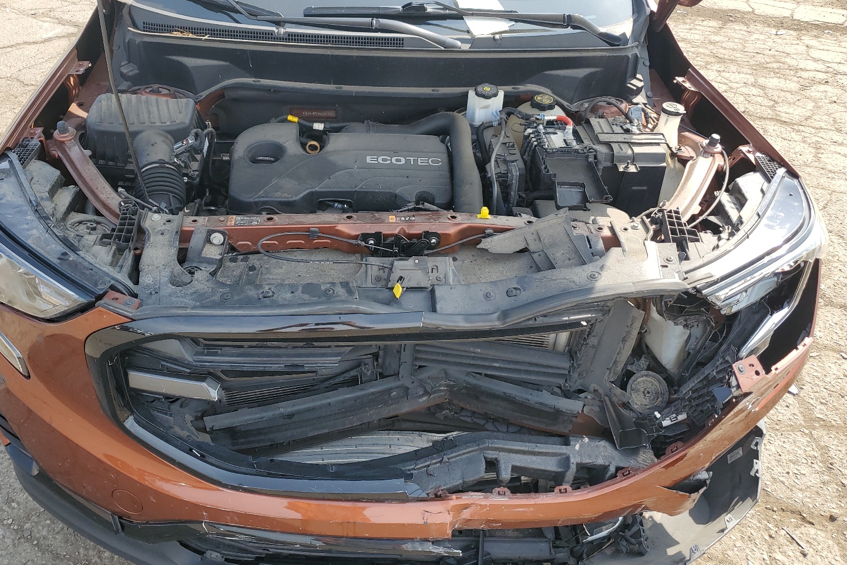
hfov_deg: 61.8
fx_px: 706
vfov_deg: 43.5
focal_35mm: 30
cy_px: 238
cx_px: 381
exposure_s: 1/769
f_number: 1.5
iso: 50
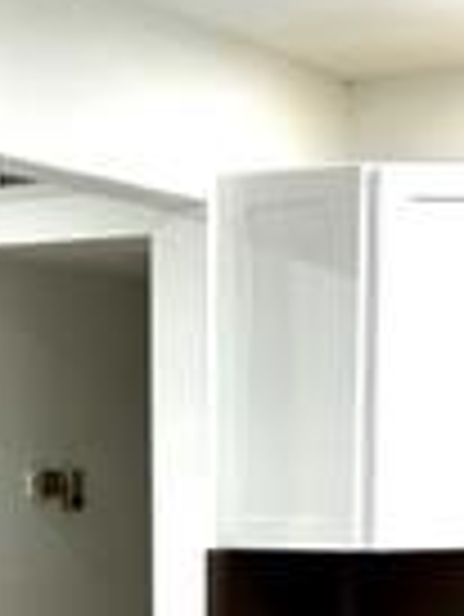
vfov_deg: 16.9
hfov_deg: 13.2
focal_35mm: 112
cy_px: 692
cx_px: 72
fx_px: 1999
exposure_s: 1/120
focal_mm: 6.86
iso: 160
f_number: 1.78
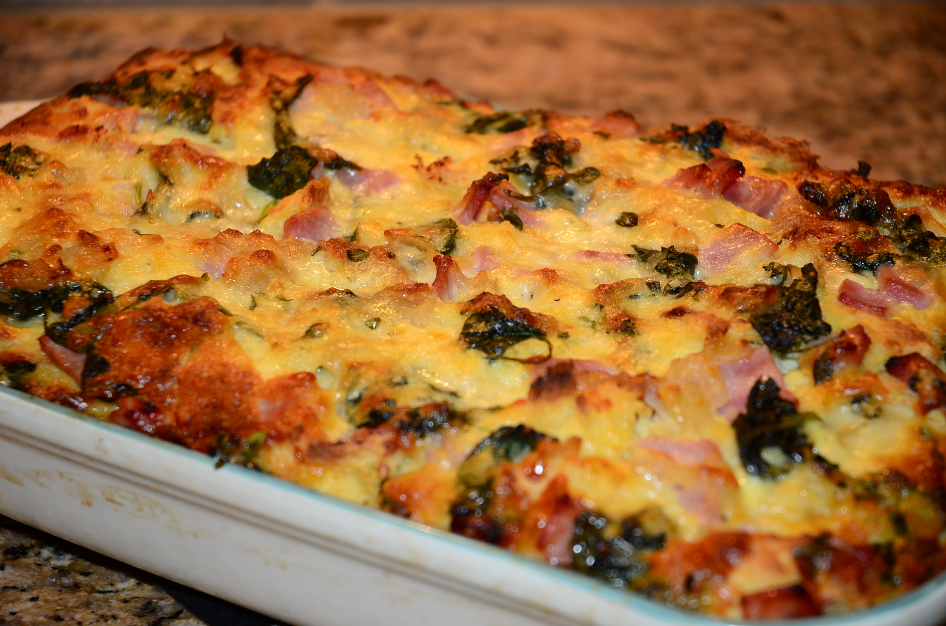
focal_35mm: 105
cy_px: 313
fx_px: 2753
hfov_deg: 19.5
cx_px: 473
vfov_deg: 13.0
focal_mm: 70
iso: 200
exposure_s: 1/60
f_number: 4.5
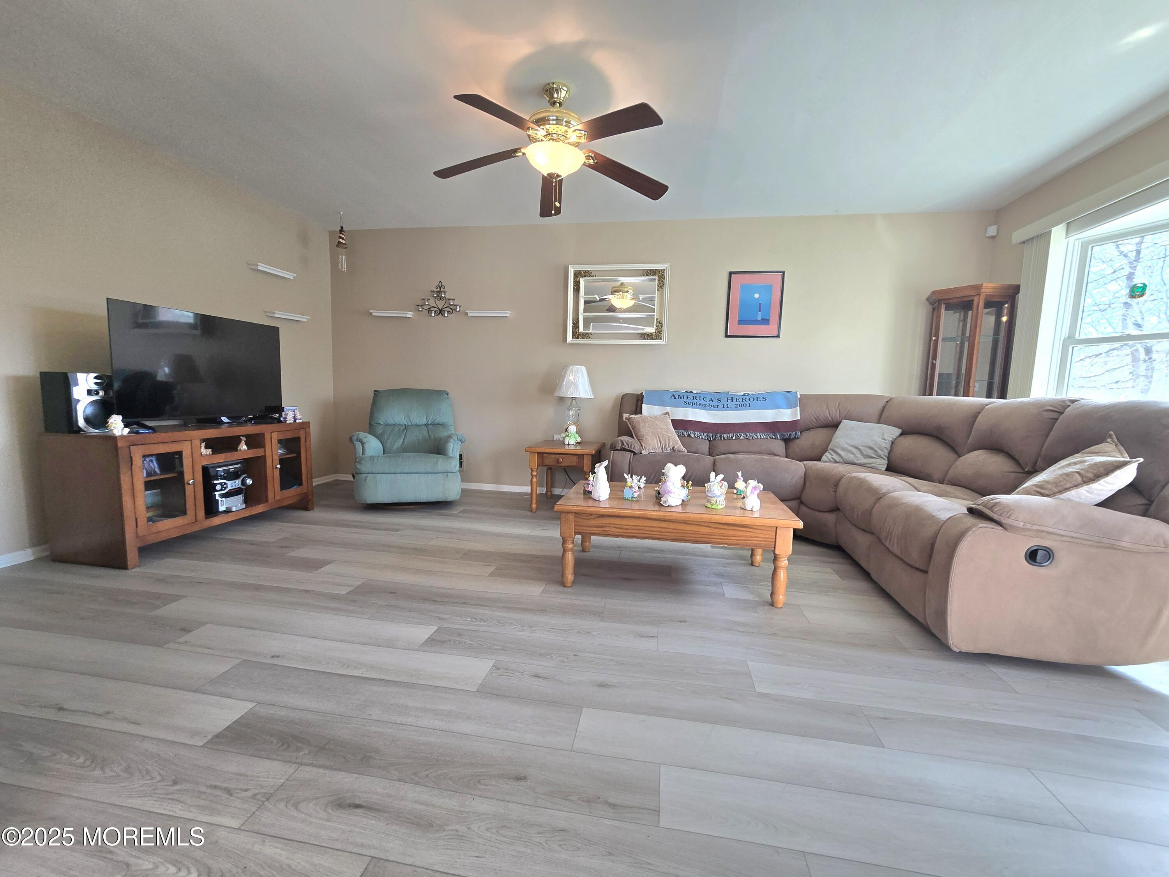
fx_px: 439
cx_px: 584
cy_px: 438
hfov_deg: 106.2
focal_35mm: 13
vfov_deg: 89.9
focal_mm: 2.2
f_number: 2.2
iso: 50
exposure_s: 1/60.2
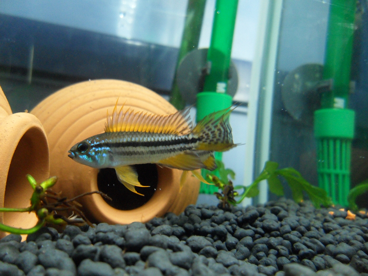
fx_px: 287
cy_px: 138
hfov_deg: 65.3
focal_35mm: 27
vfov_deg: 51.4
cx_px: 184
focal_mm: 4.9
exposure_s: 1/6
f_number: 3.5
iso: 400
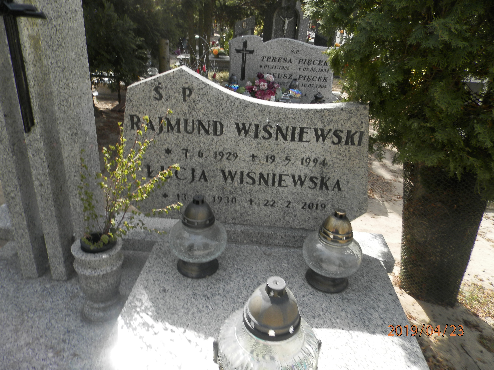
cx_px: 247
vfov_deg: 54.9
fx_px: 357
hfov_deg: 69.4
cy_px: 185
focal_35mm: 25
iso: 80
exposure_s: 1/320
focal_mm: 4.5
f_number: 3.1
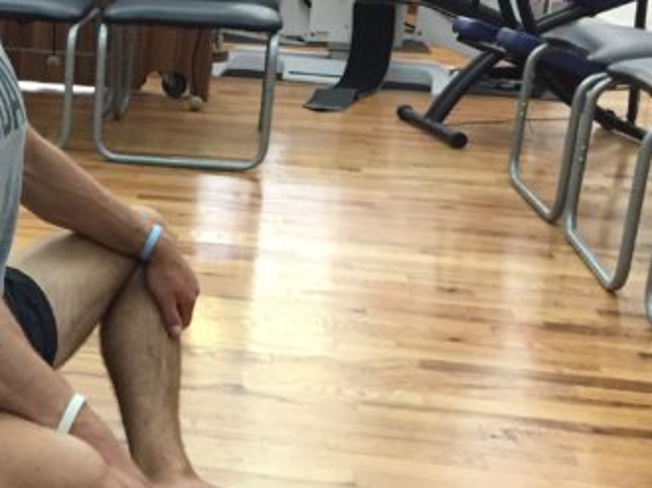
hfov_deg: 26.8
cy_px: 201
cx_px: -79
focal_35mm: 66
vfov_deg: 22.2
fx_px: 1242
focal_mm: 4.15
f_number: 2.2
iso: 200
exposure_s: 1/30
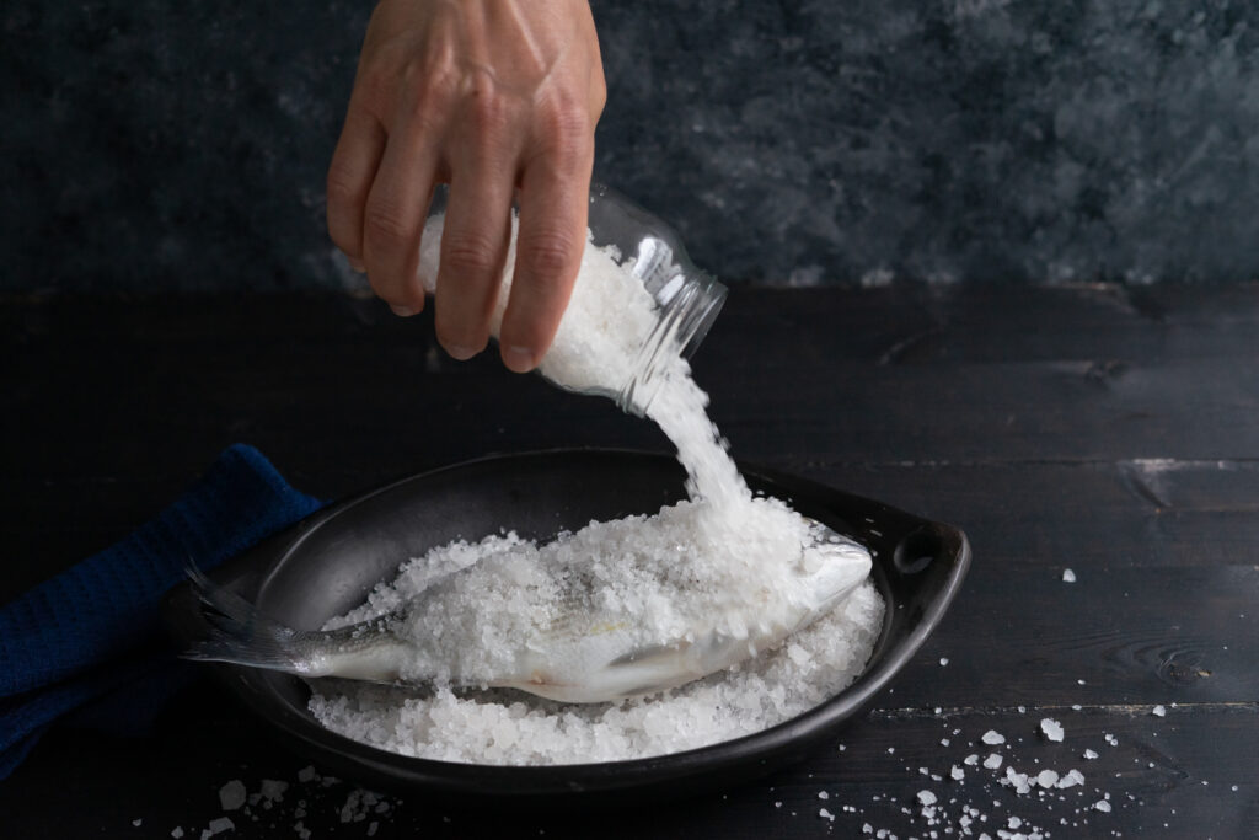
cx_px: 630
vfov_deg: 27.0
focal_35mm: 50
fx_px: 1749
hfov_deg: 39.6
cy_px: 420
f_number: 4.5
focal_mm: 50
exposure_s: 1/200
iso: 1250
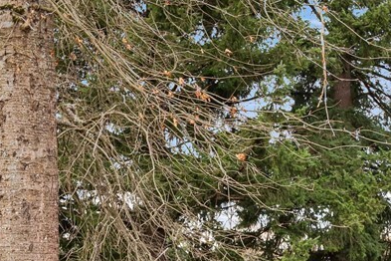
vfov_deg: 15.8
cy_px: 338
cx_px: 297
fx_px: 891
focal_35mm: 82
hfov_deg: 24.5
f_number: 7.1
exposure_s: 1/80
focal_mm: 19
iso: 100
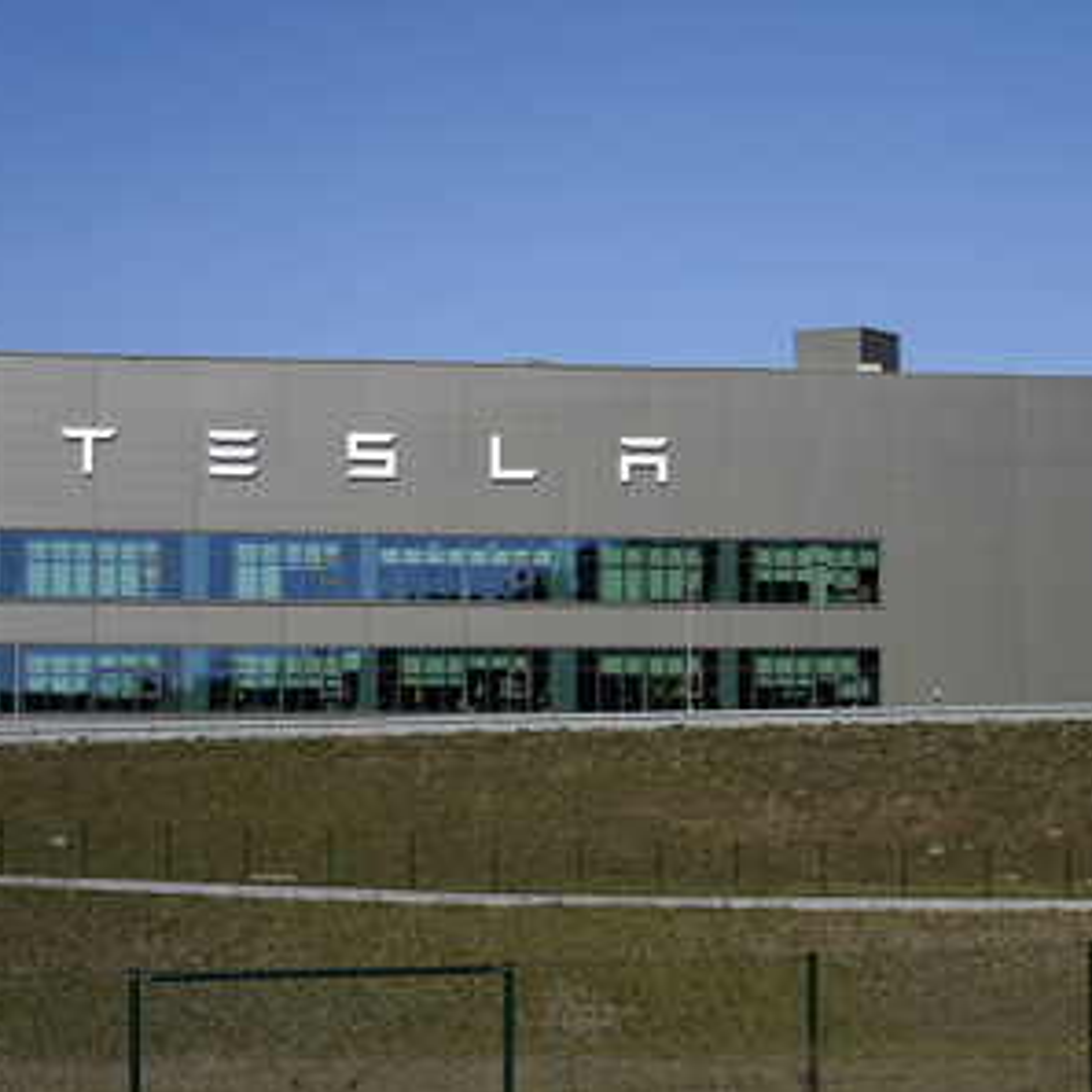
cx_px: 745
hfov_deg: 19.4
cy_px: 548
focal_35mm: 89
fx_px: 3176
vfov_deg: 19.5
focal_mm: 69
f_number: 7.1
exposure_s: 1/800
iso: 100
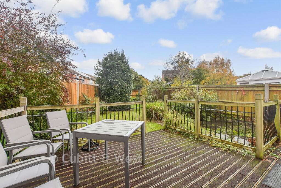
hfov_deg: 100.4
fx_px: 117
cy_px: 94
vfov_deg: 77.3
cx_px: 140
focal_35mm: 15
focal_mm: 10
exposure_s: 1/80
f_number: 8
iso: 160
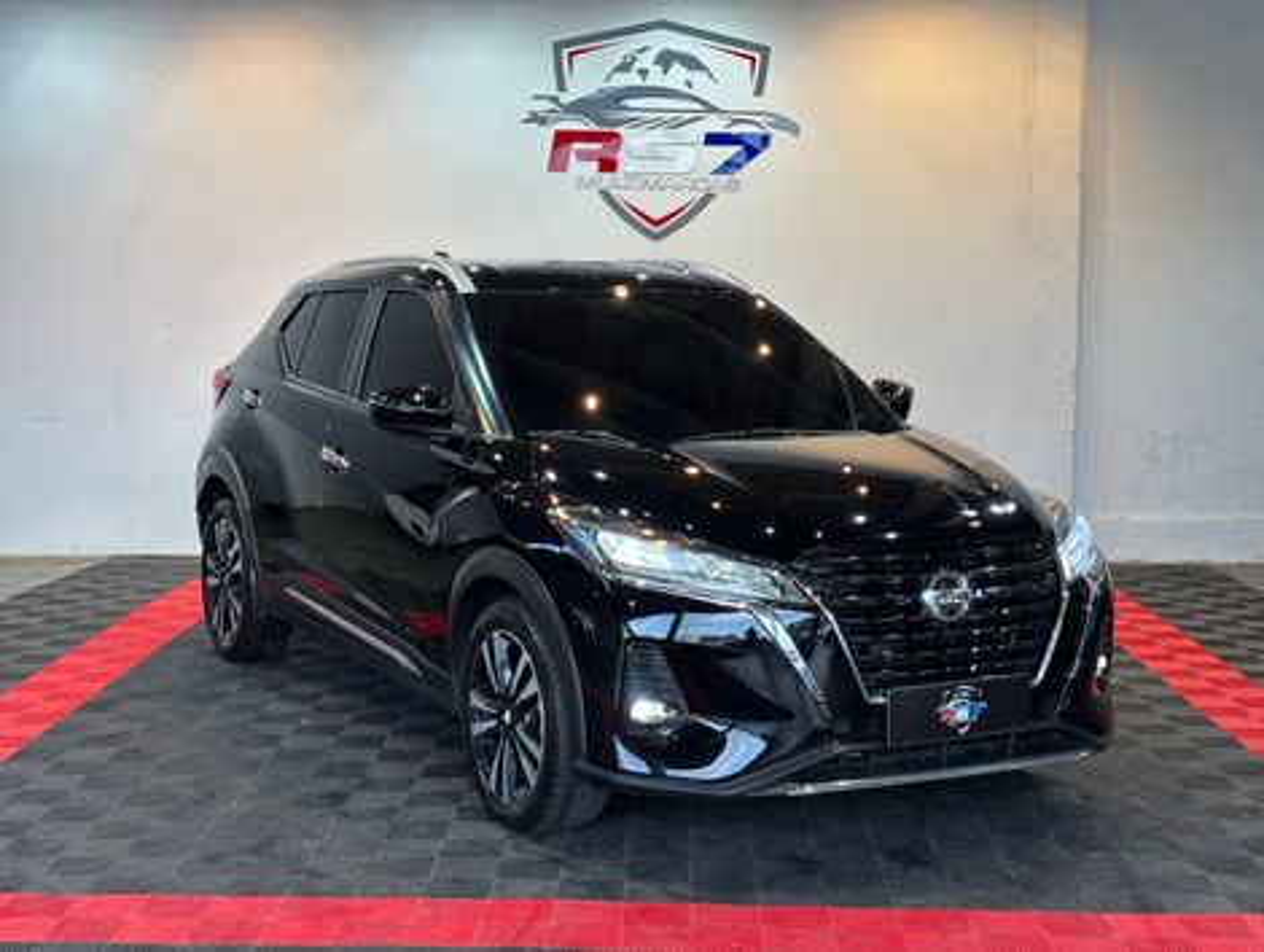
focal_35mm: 52
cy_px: 476
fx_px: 1902
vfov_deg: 28.1
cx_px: 632
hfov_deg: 36.8
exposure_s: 1/120
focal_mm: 5.96
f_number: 1.6
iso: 50
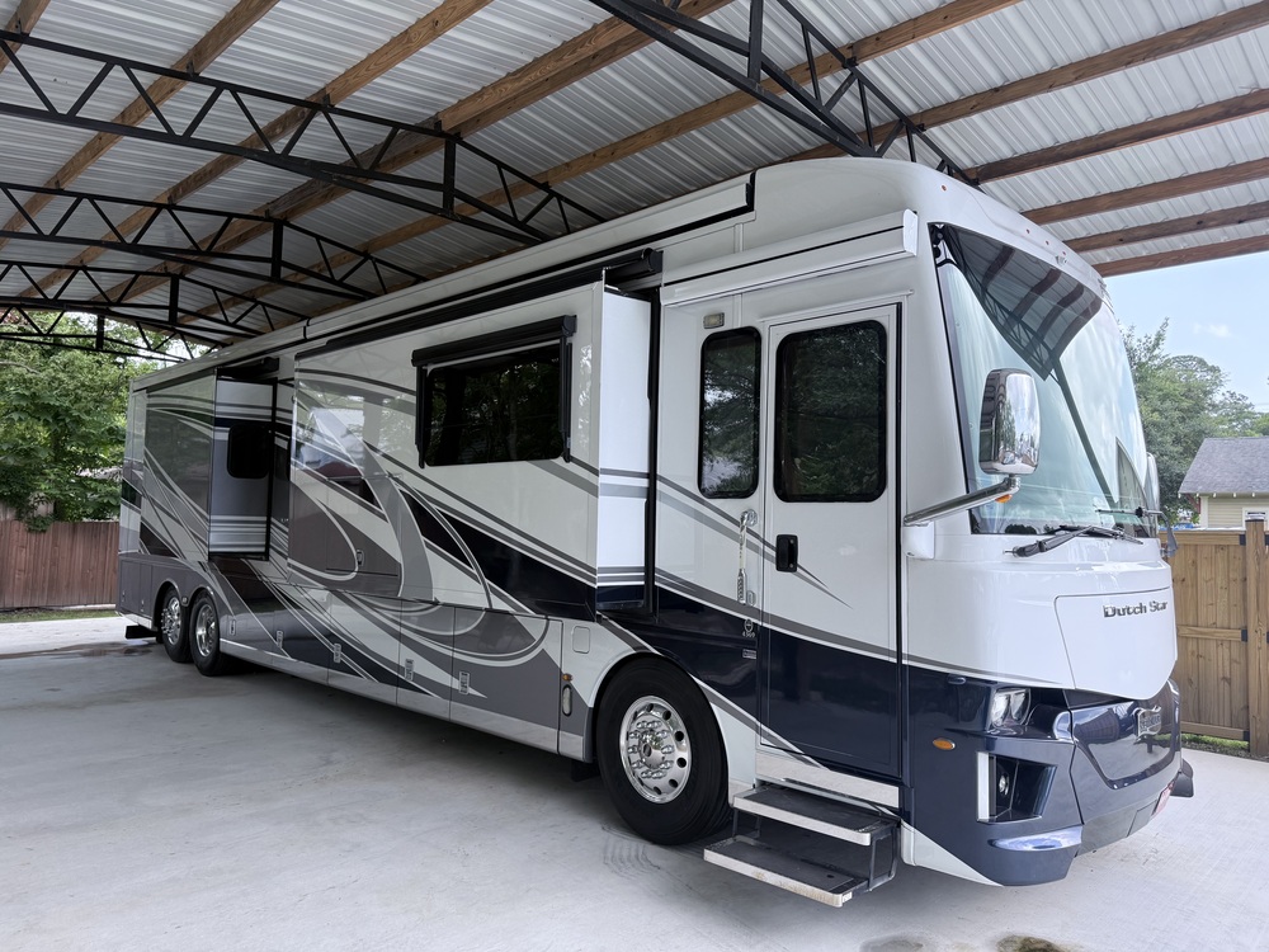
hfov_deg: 71.6
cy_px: 476
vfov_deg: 56.8
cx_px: 634
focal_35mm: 24
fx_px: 880
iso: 100
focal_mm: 6.76
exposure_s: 1/467
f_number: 1.78
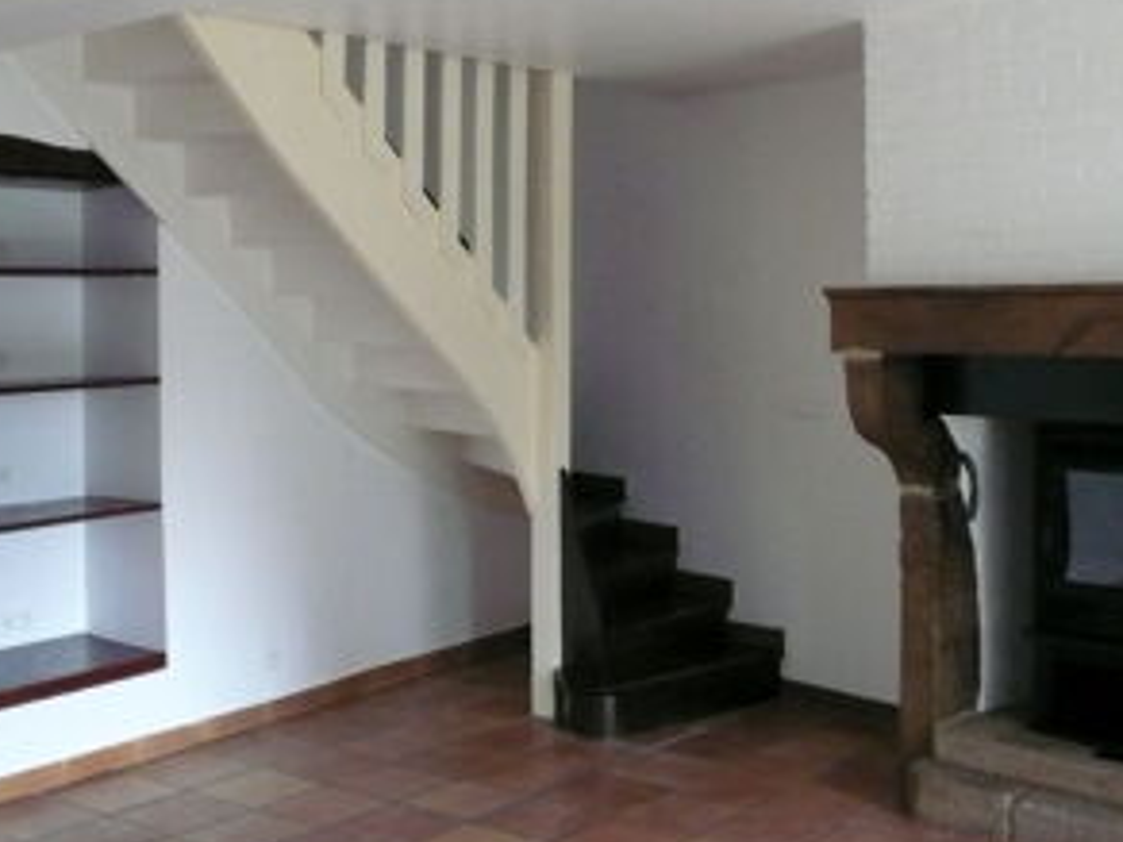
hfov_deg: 41.2
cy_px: 327
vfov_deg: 31.4
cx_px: 615
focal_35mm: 46
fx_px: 1492
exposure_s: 1/125
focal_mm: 4.6
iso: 400
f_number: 2.8
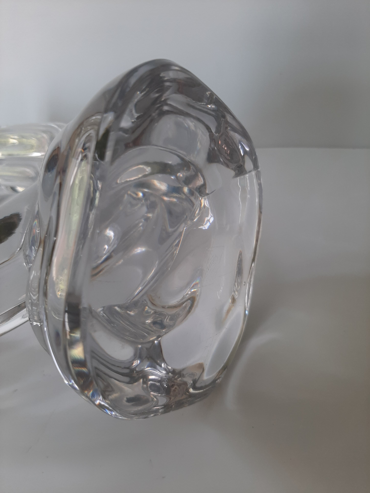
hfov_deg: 53.1
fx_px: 371
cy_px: 246
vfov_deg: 67.3
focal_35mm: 26
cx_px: 185
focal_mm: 3.93
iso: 50
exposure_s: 1/50
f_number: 1.7
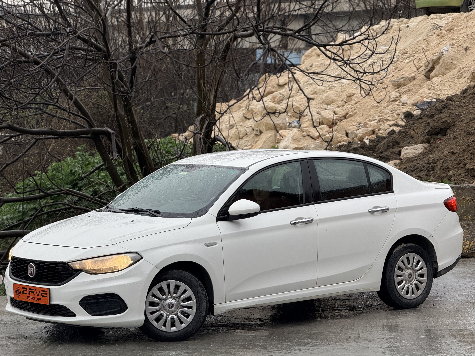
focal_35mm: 120
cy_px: 178
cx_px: 238
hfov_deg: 16.4
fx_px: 1647
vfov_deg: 12.3
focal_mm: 15.66
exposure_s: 1/99
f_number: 2.8
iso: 64
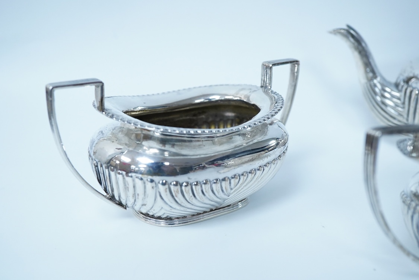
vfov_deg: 29.9
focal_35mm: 45
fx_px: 524
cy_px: 140
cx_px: 210
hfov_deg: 43.6
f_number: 5
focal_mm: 30
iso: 2500
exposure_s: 1/250
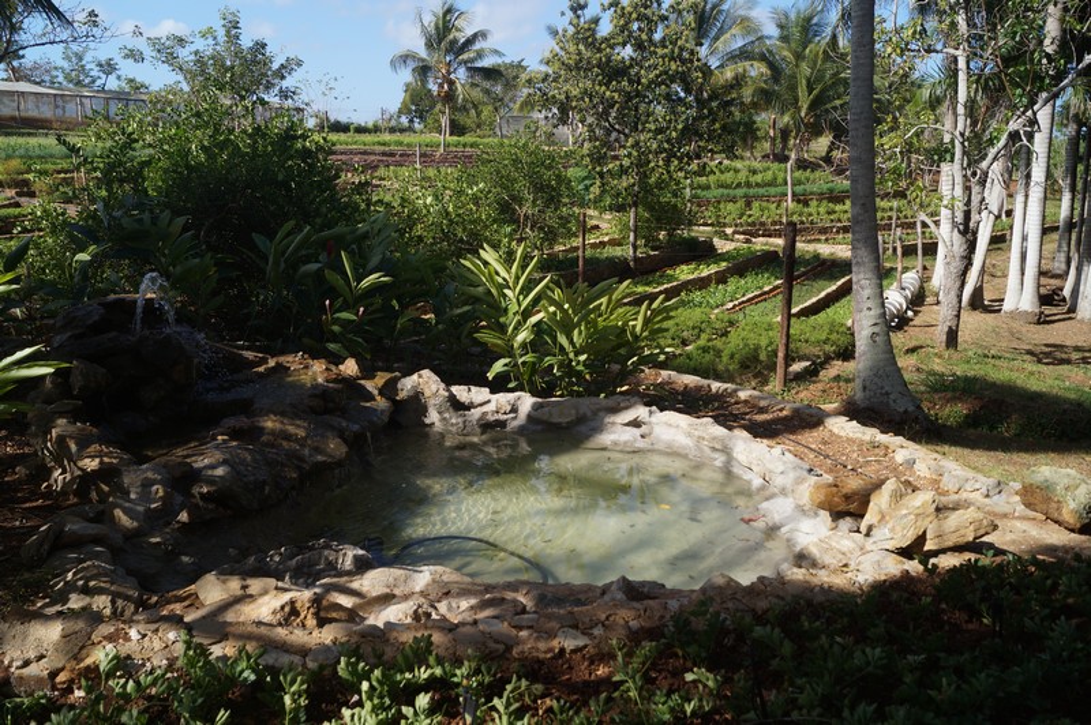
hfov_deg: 62.0
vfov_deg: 43.5
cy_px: 362
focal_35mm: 30
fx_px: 908
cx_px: 546
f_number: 7.1
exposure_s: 1/200
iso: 100
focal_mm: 20
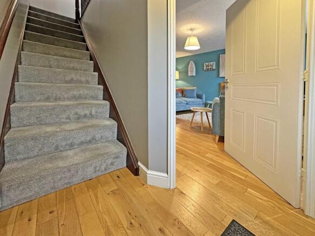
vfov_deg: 85.7
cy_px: 118
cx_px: 158
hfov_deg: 102.1
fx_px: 127
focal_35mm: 14
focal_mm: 2.22
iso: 320
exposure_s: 1/50
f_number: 2.2
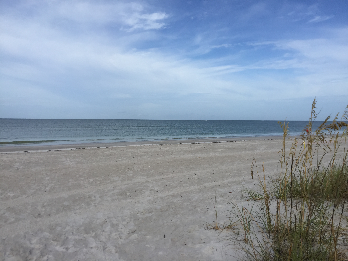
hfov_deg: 61.7
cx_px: 174
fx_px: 292
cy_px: 130
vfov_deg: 48.2
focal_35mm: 29
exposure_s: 1/2639
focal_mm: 4.15
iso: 32
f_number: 2.2
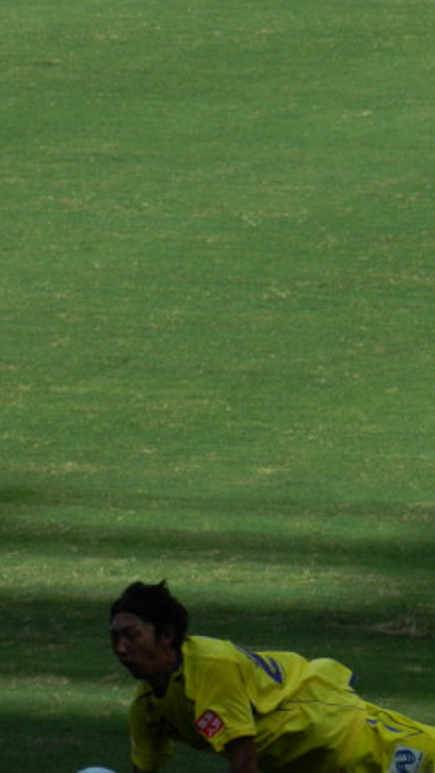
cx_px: 472
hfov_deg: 2.1
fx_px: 11738
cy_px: 473
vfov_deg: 3.8
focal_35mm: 573
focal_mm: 50.8
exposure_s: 1/800
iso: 160
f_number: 5.3
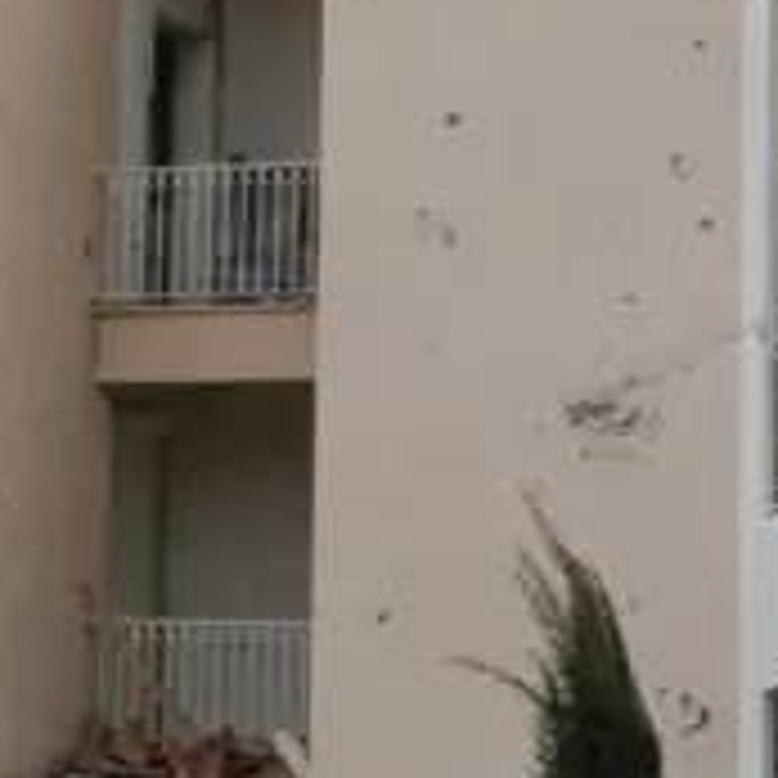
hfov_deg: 14.8
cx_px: 666
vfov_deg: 14.9
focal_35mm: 117
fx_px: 2975
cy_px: 501
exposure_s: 1/400
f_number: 10
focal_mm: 18
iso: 1600
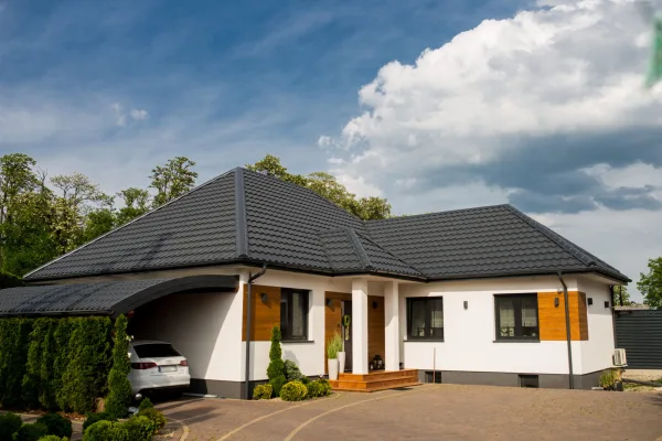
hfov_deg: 54.4
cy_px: 220
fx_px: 644
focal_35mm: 35
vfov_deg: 37.9
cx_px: 331
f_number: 4
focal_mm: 35
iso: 64
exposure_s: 1/500
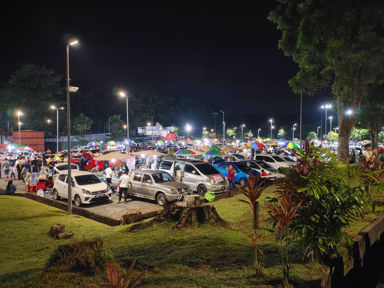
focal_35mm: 26
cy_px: 144
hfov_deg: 67.3
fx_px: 288
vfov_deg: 53.1
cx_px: 192
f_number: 1.8
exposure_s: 1/14
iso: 500
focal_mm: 5.58
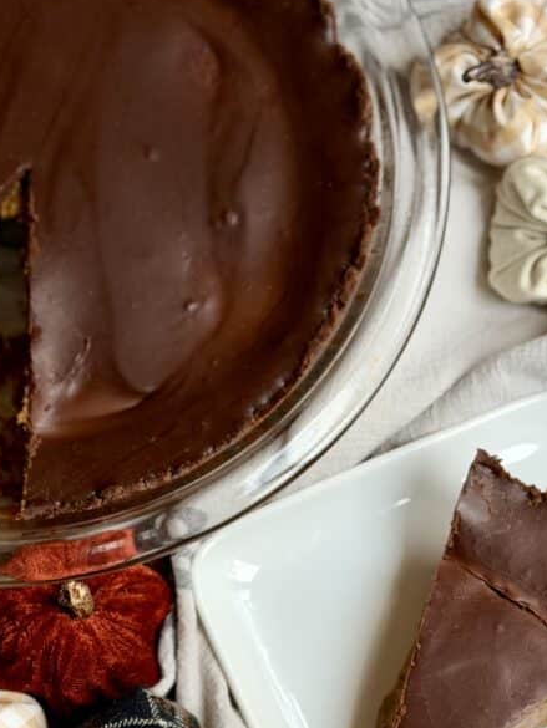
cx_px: 321
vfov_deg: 23.0
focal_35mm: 84
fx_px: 1769
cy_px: 560
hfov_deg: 17.6
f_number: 1.78
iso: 50
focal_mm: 6.76
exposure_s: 1/60
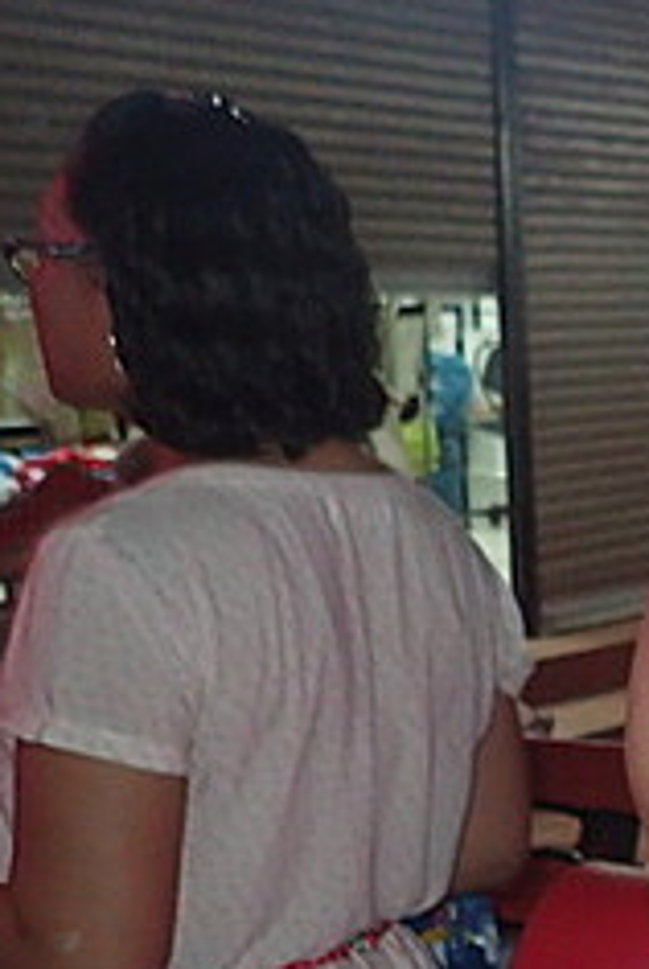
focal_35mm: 88
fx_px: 2373
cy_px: 809
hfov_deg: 12.8
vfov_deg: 22.7
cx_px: 1434
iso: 320
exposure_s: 1/30
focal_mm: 4.5
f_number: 2
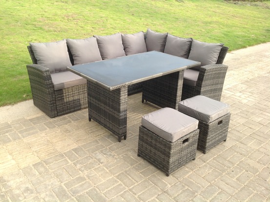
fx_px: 273
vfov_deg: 40.6
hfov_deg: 52.7
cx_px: 135
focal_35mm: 35
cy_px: 101
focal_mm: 4.28
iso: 50
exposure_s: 1/164
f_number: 2.4
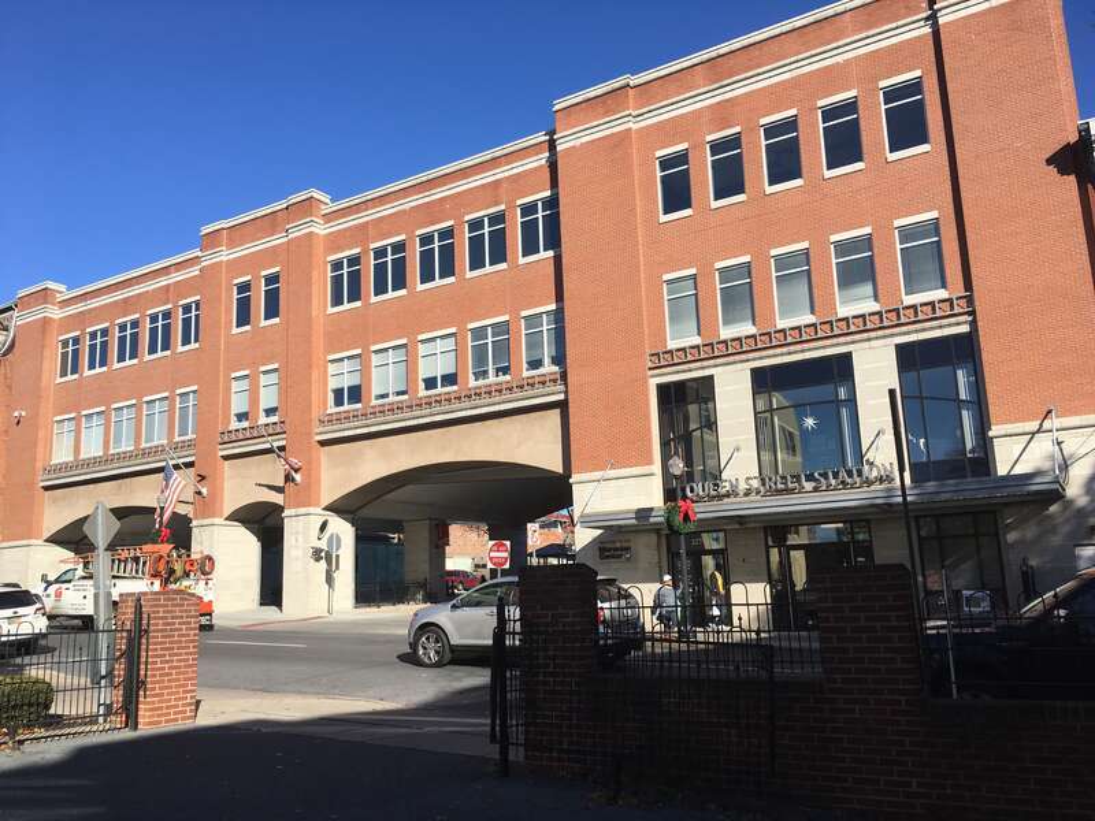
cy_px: 410
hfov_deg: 61.7
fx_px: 917
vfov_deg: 48.2
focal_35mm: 29
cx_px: 548
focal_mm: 4.15
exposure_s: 1/1570
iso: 25
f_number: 2.2
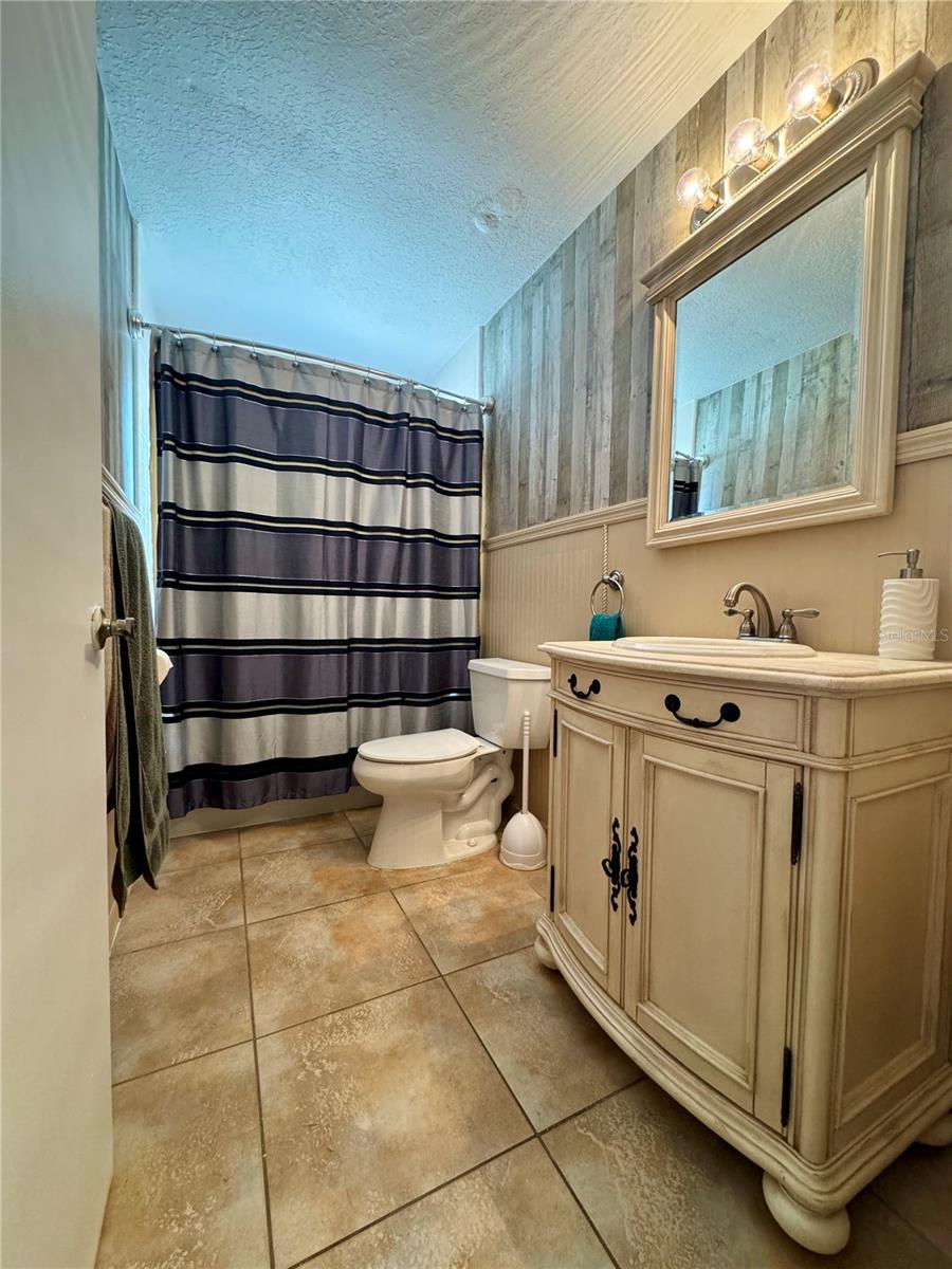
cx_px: 476
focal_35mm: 14
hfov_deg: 85.7
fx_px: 513
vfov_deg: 102.1
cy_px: 634
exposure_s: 1/60
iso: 320
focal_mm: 2.22
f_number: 2.2
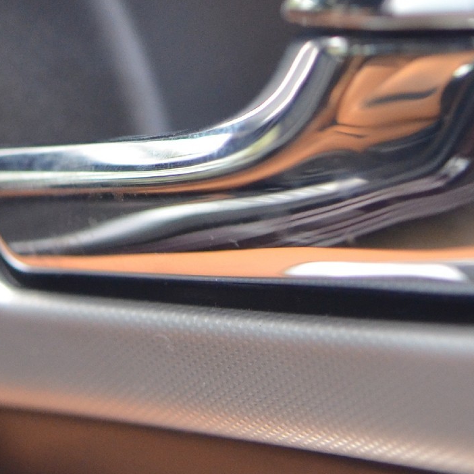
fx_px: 2177
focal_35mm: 141
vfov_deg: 12.2
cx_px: 70
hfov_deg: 12.4
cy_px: -69
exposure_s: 1/500
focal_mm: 31
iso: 1400
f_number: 2.8
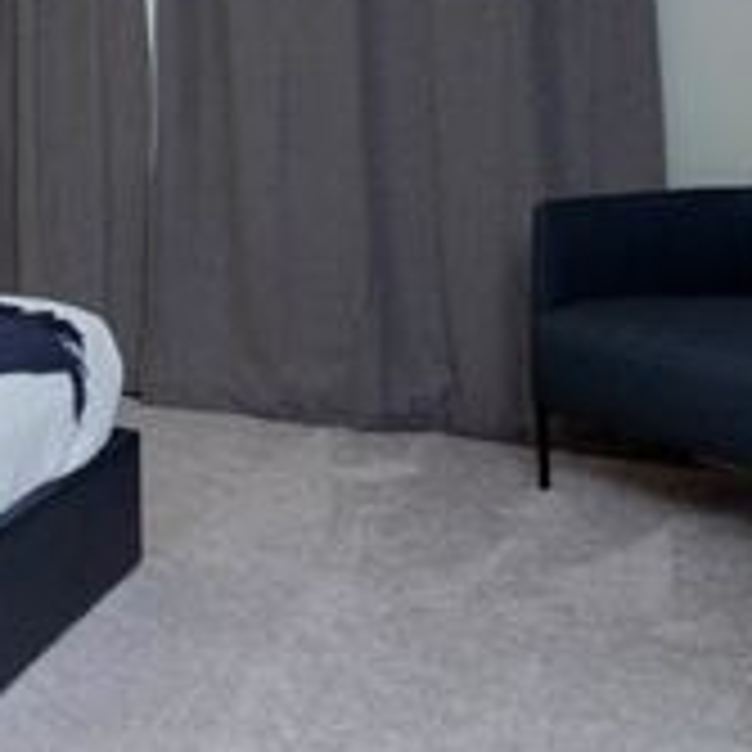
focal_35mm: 61
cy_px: 52
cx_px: -561
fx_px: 1499
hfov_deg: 20.7
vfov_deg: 27.0
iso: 1000
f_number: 9
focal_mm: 17
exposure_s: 1/15
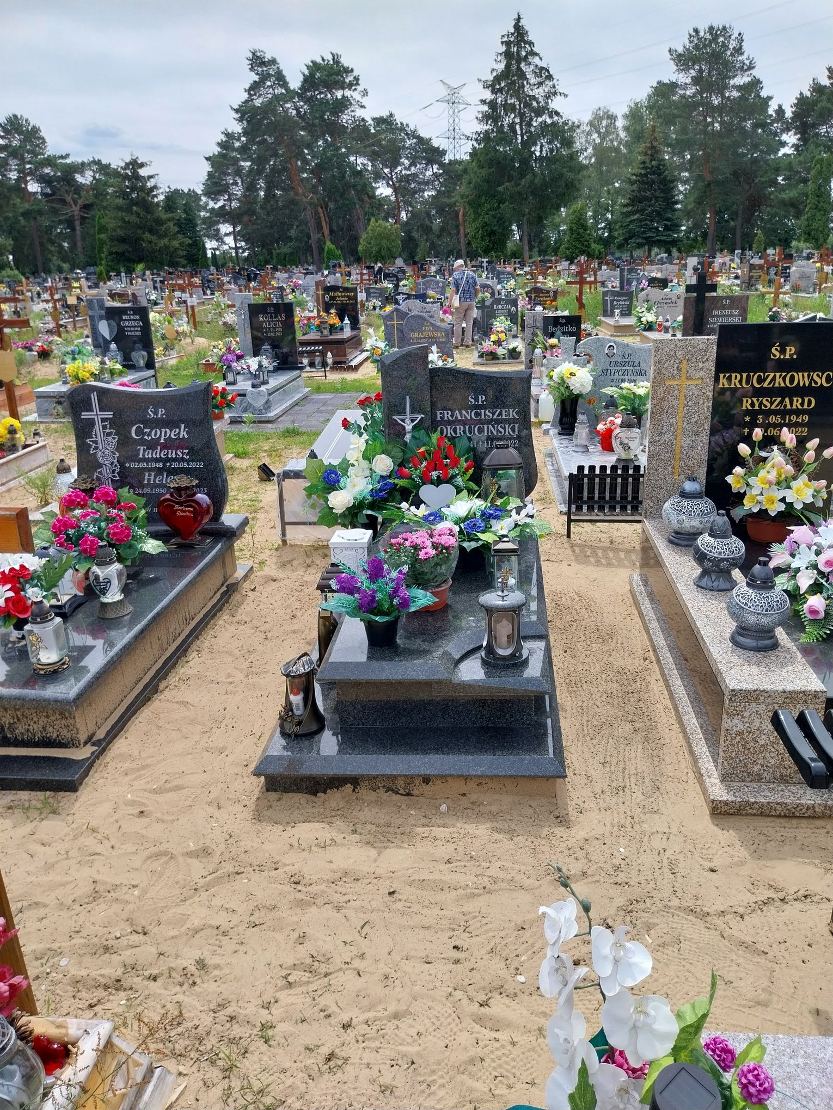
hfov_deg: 53.1
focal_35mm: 26
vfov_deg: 67.3
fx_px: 834
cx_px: 416
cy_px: 555
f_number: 1.8
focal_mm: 4
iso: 25
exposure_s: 1/991
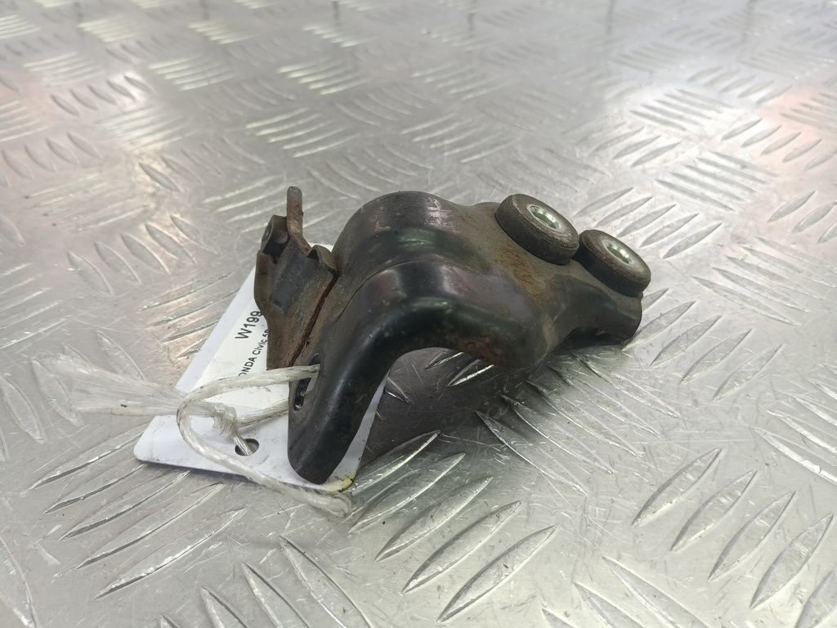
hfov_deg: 65.3
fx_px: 653
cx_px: 418
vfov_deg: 51.4
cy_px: 314
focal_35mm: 27
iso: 121
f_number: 1.6
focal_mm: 4.11
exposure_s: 1/50
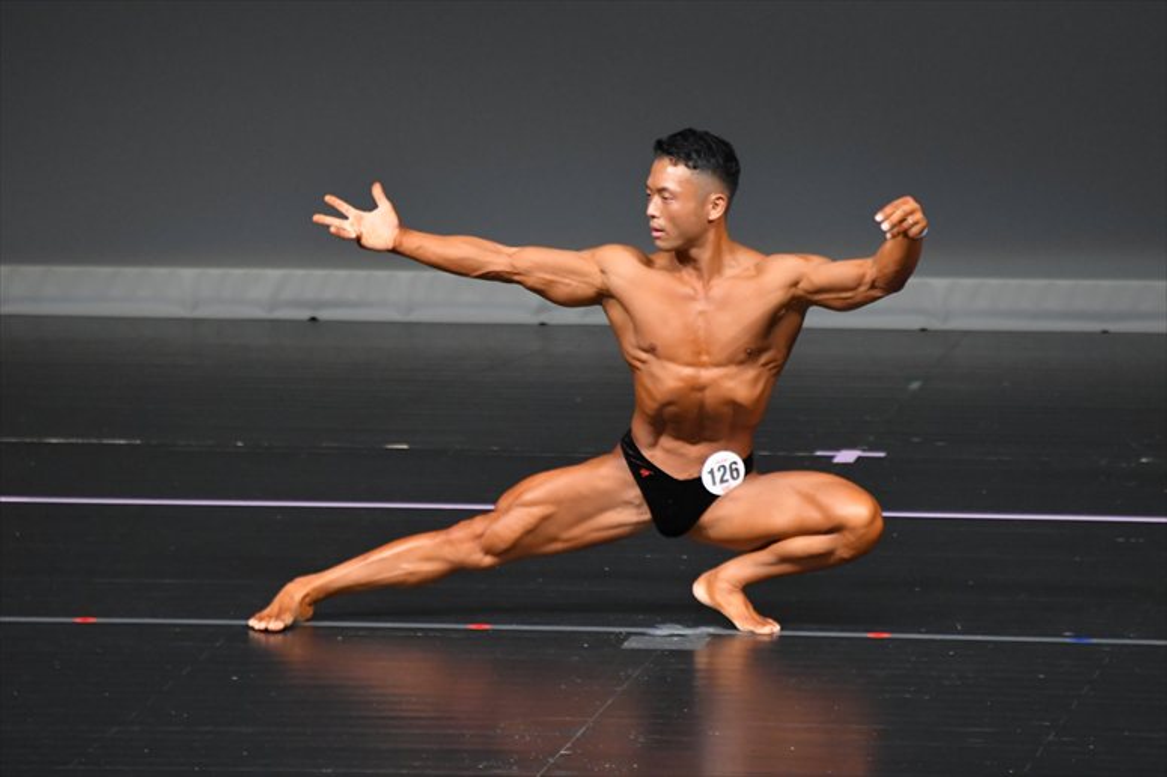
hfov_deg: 4.6
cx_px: 584
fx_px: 14581
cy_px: 388
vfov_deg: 3.1
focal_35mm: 450
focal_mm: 300
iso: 4000
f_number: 5.6
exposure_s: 1/400
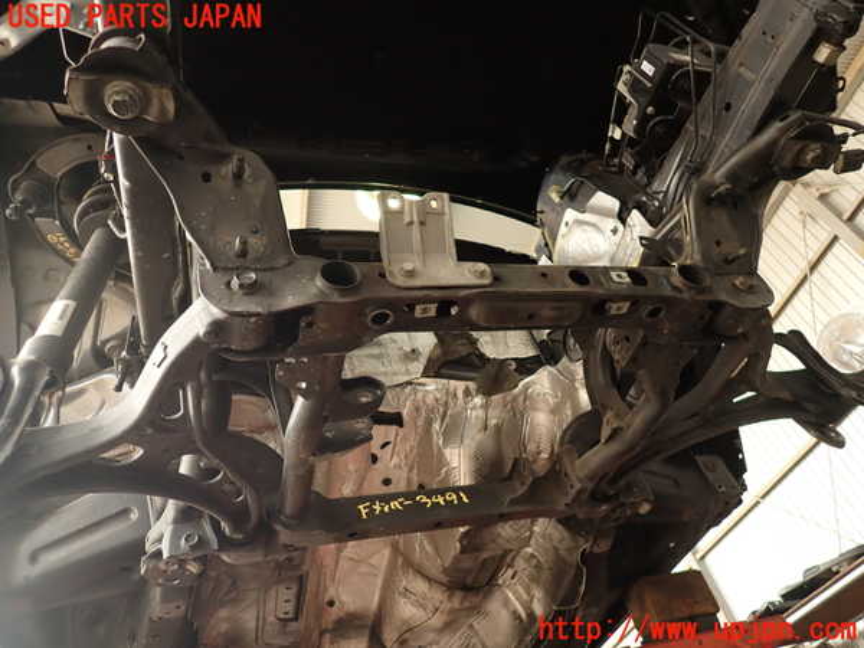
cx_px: 432
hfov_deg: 69.4
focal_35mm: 25
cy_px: 324
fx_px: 624
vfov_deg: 54.9
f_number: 2
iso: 125
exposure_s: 1/60
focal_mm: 4.5
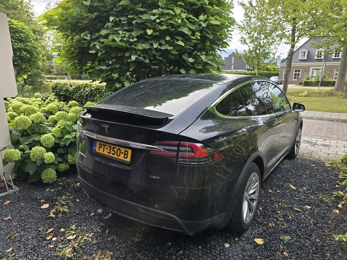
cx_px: 174
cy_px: 130
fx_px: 231
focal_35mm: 23
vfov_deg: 58.9
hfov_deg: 73.9
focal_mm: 6.3
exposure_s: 1/259
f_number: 1.7
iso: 12
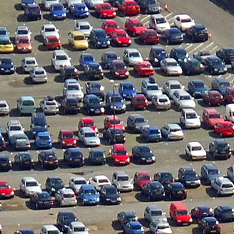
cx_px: -208
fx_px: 6524
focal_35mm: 853
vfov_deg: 2.0
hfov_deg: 2.0
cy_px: 476
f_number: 6.7
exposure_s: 1/1000
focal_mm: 70
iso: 400
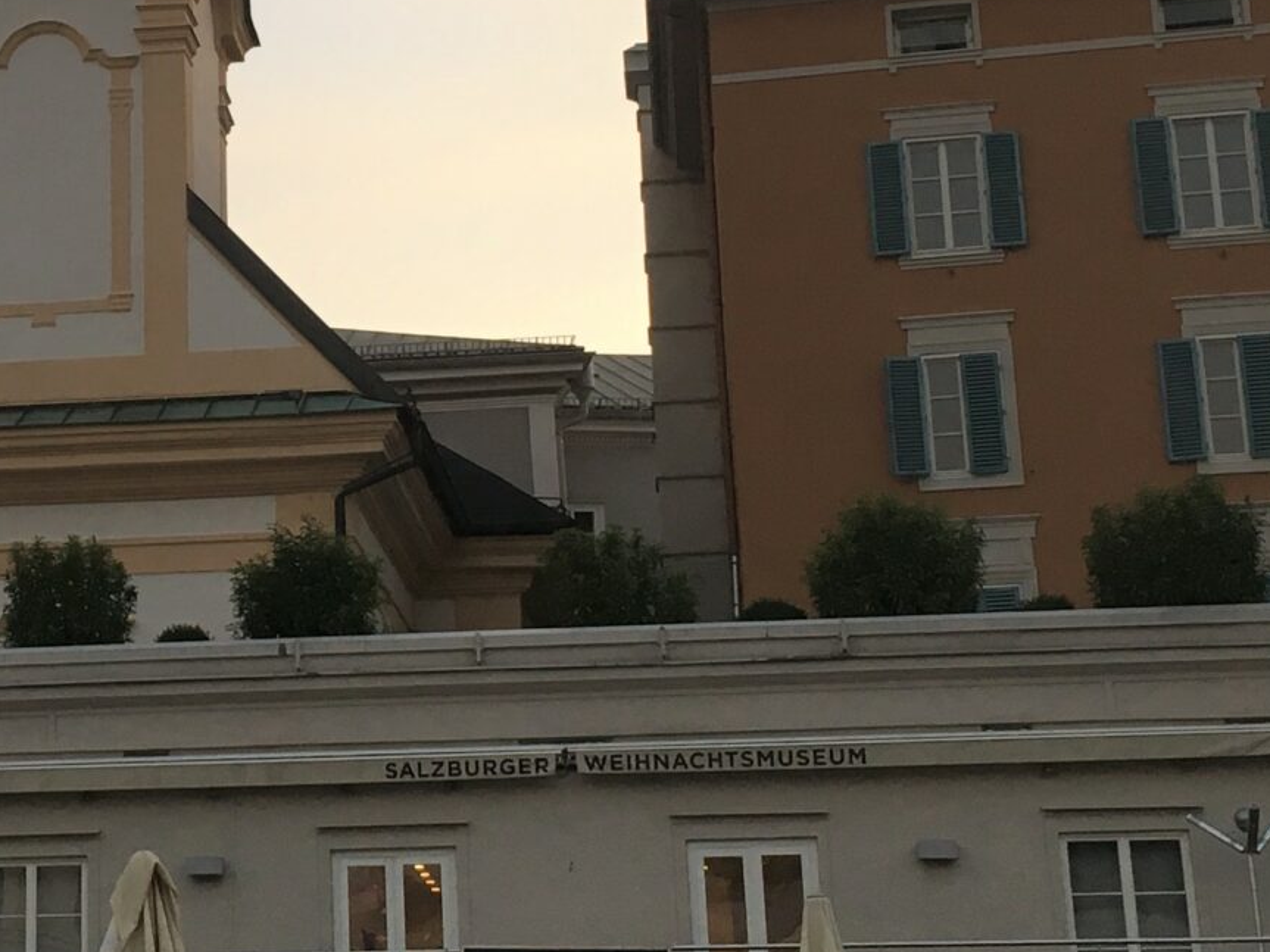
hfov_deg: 22.2
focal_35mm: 86
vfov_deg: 17.1
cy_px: 260
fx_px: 3155
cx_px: 112
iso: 25
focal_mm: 4.15
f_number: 2.2
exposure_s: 1/33
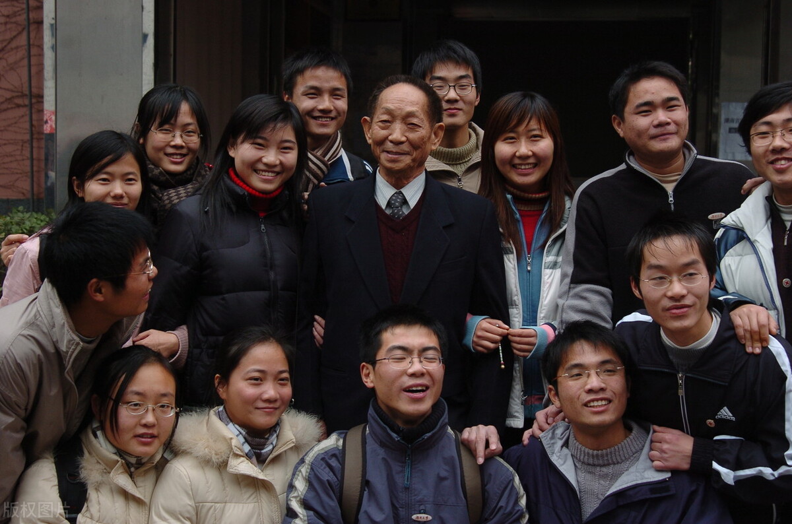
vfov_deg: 26.3
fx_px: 1119
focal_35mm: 51
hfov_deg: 39.0
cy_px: 262
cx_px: 396
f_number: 4.5
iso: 200
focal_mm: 34
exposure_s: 1/80
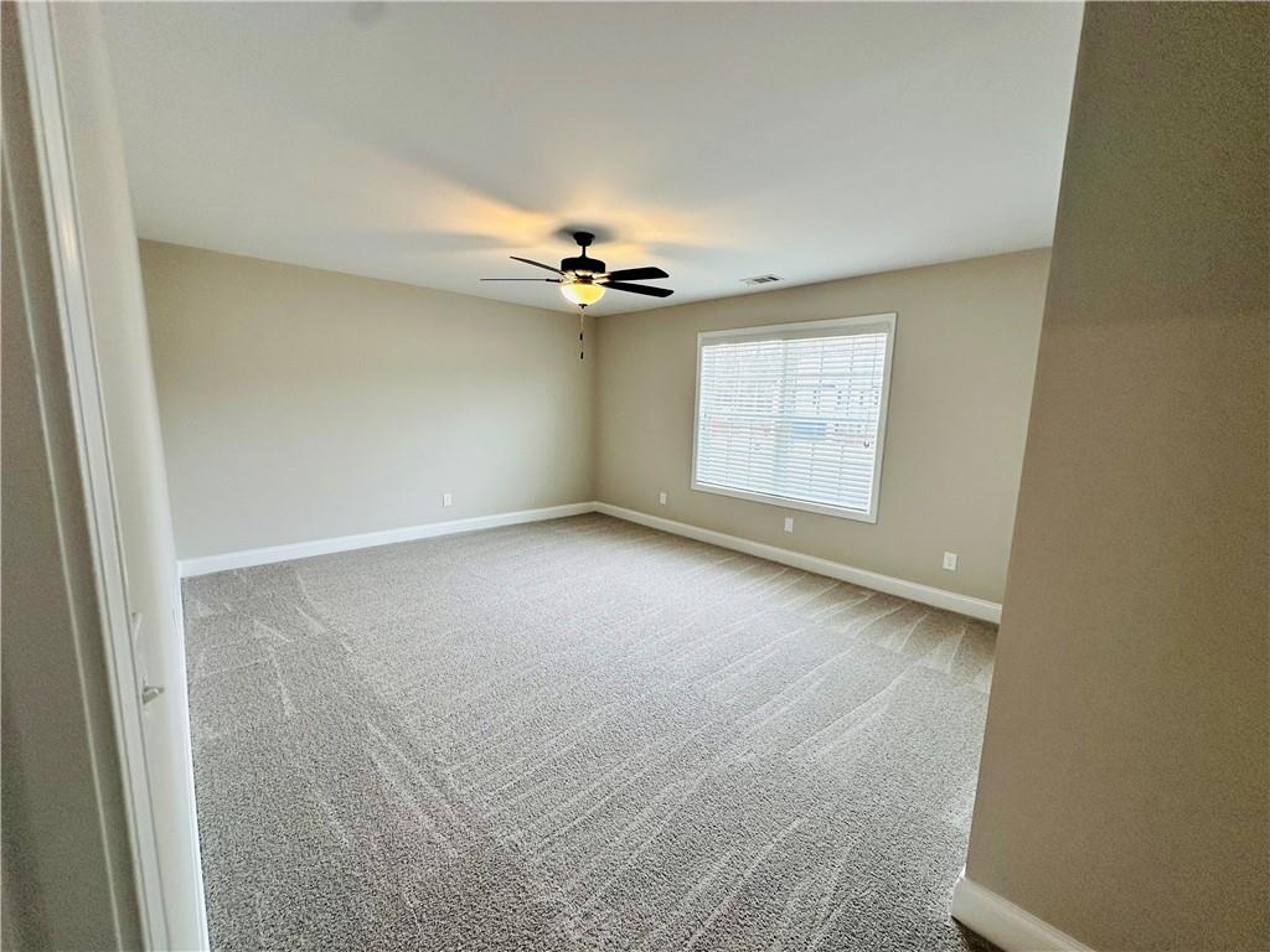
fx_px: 514
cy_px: 476
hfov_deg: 102.1
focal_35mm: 14
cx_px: 635
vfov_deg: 85.7
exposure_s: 1/120
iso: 100
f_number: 2.2
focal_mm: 2.22
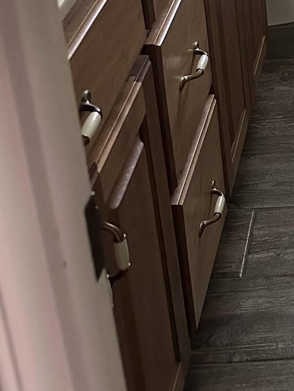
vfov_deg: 21.8
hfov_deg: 17.6
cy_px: -189
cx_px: 440
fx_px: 849
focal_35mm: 75
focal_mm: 6.86
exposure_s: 1/60
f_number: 1.78
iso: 500
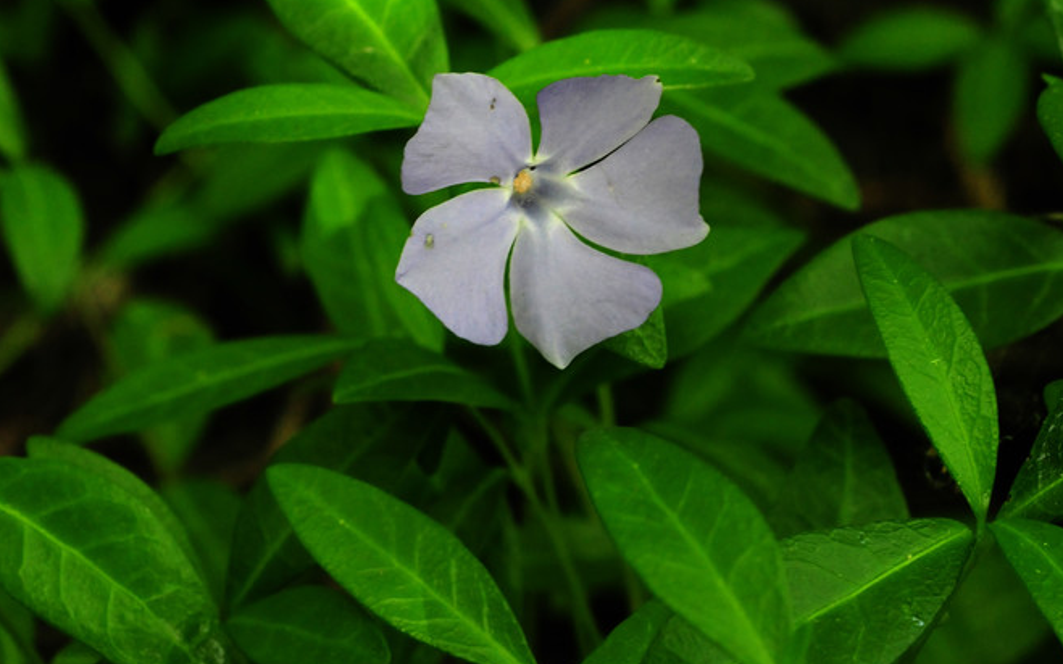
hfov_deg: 15.0
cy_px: 176
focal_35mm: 139
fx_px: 4027
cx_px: 531
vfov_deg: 9.4
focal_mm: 60
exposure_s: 1/80
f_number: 8
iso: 800
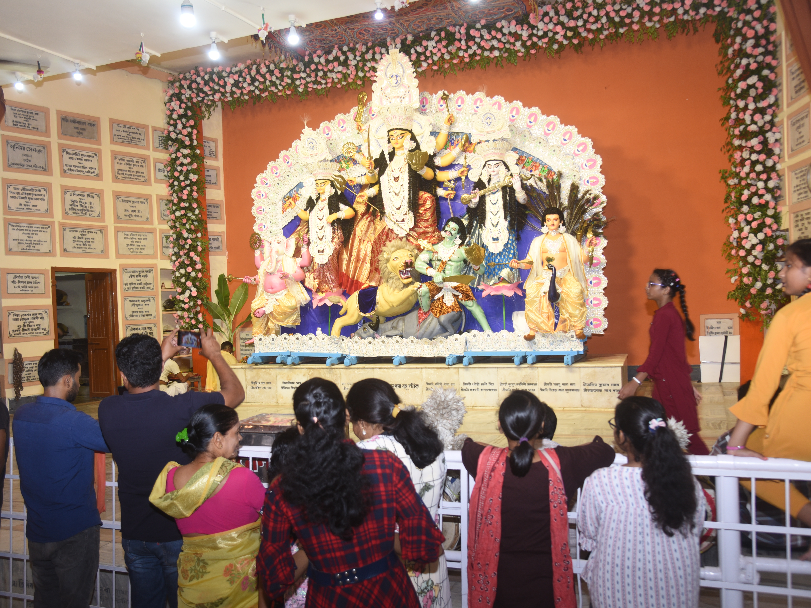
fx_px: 773
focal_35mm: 33
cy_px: 308
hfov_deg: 55.3
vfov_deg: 42.9
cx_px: 394
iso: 400
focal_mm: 30
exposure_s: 1/60
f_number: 5
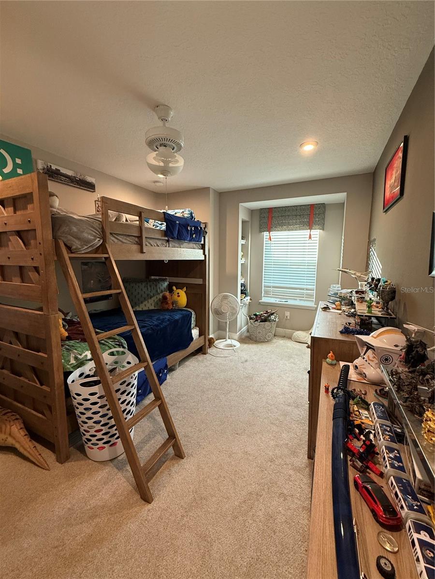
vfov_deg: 102.1
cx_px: 218
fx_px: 235
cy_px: 290
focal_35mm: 14
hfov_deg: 85.7
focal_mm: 2.22
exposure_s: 1/60
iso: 320
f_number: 2.2
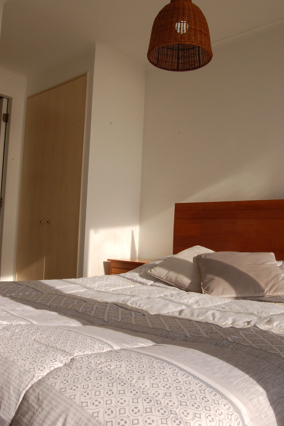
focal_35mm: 34
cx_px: 145
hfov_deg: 38.8
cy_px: 217
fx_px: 403
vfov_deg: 55.8
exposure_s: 1/250
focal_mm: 22
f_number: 22
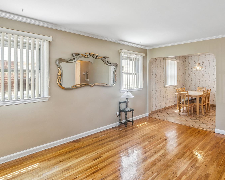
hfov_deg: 75.0
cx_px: 149
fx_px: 141
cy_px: 77
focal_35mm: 21
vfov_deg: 64.9
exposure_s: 1/4
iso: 100
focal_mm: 14.8
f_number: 11
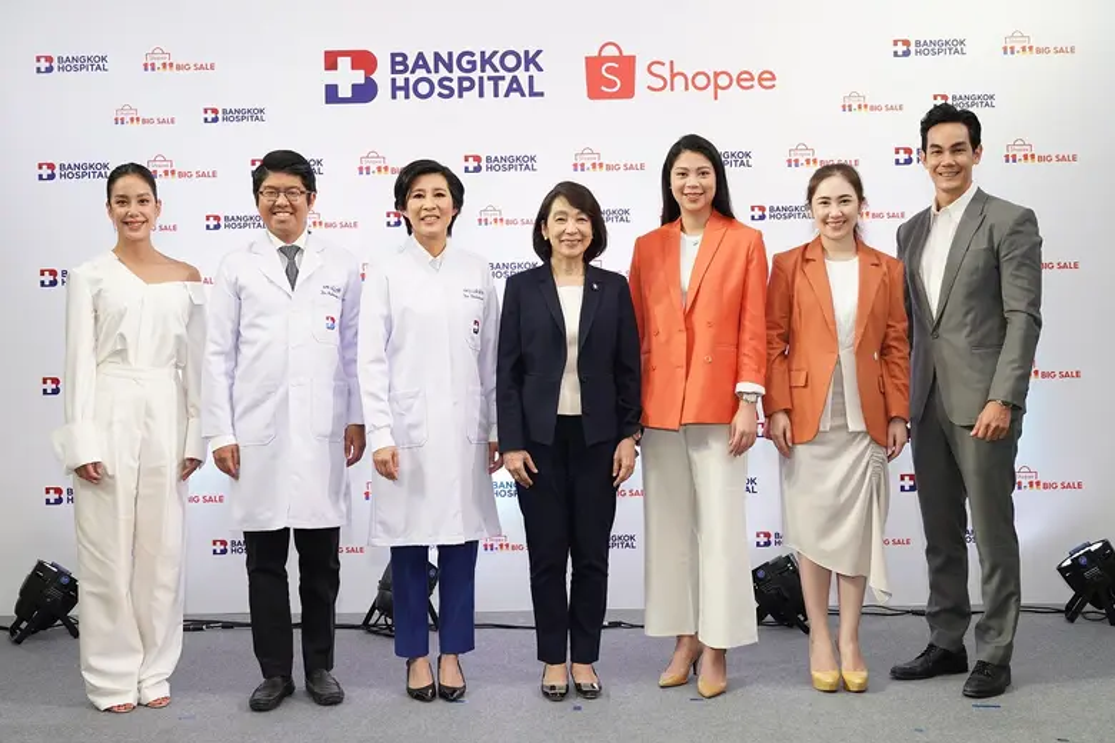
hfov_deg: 47.4
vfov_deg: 32.6
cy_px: 372
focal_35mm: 41
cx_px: 558
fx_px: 1270
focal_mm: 41
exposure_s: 1/250
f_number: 5
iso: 1000
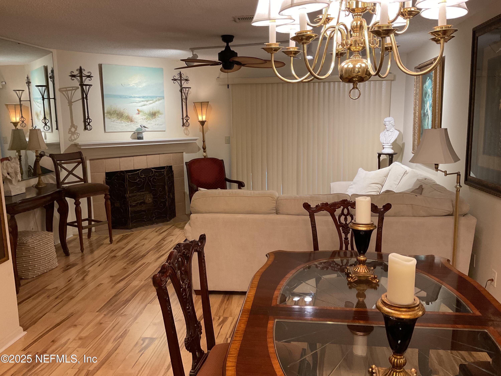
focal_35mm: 29
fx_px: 420
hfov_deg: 61.7
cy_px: 188
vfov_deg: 48.2
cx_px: 250
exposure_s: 1/60
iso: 100
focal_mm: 3
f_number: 1.8
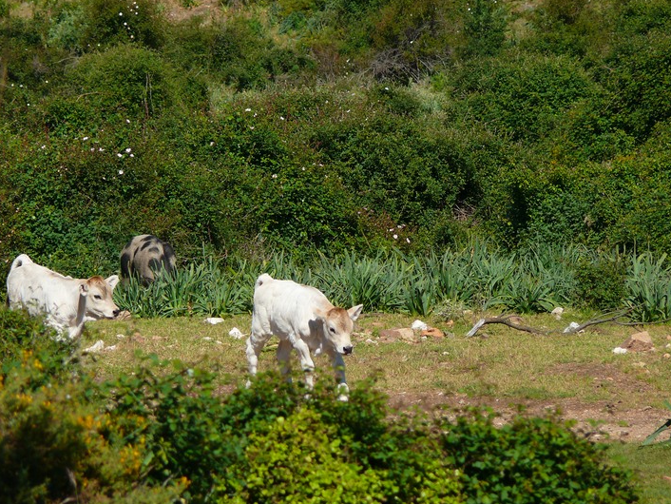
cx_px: 323
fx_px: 8648
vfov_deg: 3.3
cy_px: 260
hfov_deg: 4.4
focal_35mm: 446
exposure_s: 1/250
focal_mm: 88.8
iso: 100
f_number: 5
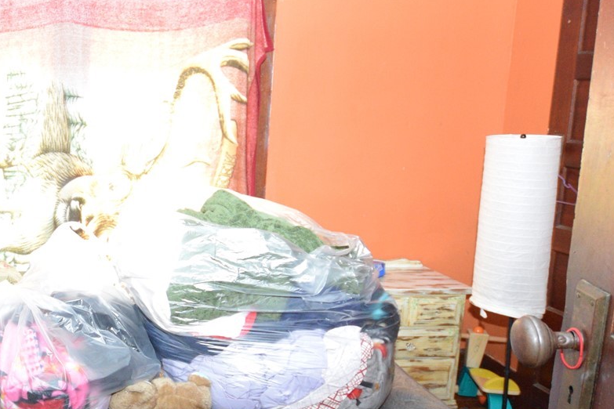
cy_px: 222
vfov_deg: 34.2
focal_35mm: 39
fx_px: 665
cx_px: -9
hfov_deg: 42.4
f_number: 3.5
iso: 2000
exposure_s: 1/60
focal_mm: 10
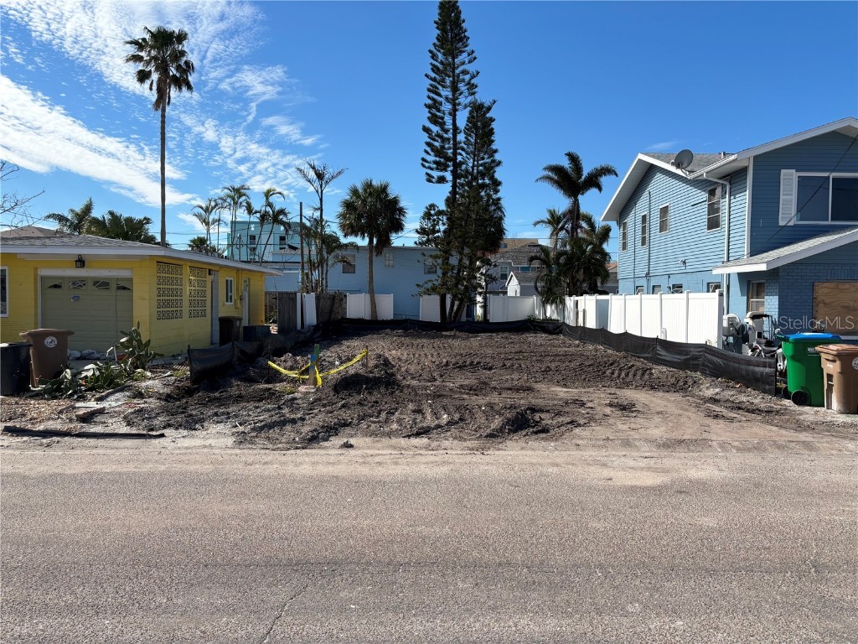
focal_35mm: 26
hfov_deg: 67.3
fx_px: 644
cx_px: 429
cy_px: 322
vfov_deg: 53.1
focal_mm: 5.96
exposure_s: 1/3937
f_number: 1.6
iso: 50
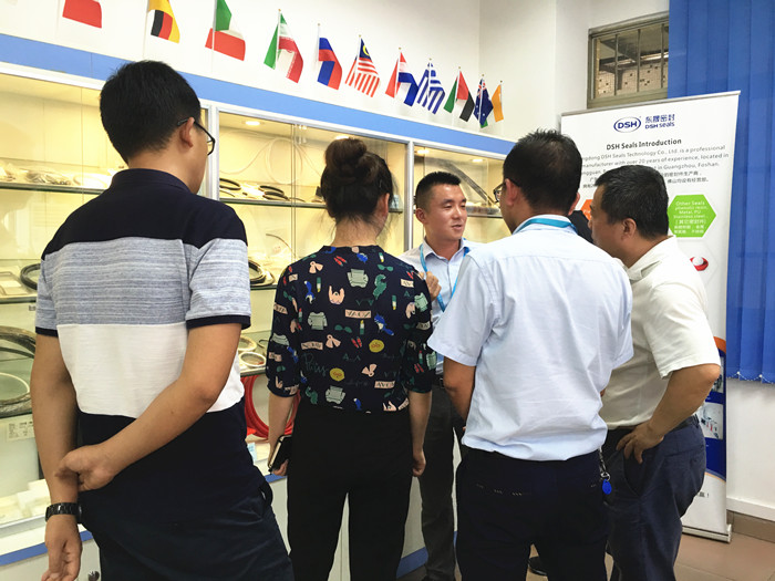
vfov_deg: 48.2
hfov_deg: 61.7
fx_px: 649
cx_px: 388
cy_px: 290
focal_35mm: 29
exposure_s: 1/17
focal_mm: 4.15
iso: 50
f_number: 2.2
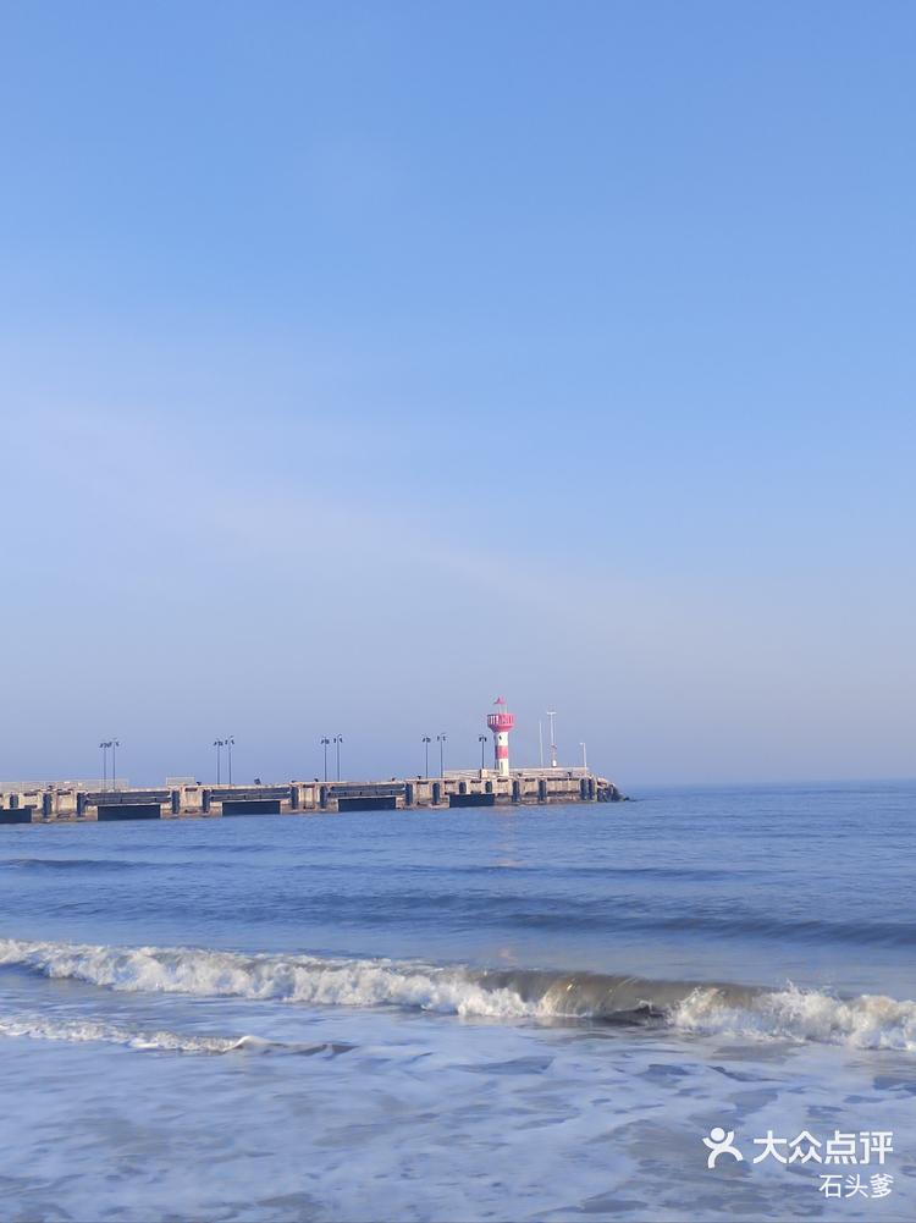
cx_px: 458
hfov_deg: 31.5
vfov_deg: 41.3
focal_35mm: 46
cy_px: 612
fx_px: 1624
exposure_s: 1/2000
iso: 438
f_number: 1.9
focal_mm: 5.52
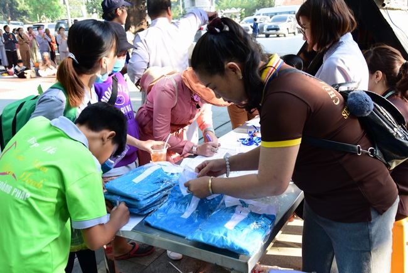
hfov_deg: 54.4
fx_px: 397
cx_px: 204
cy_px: 136
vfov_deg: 37.9
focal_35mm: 35
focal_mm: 35
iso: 100
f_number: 7.1
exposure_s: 1/25
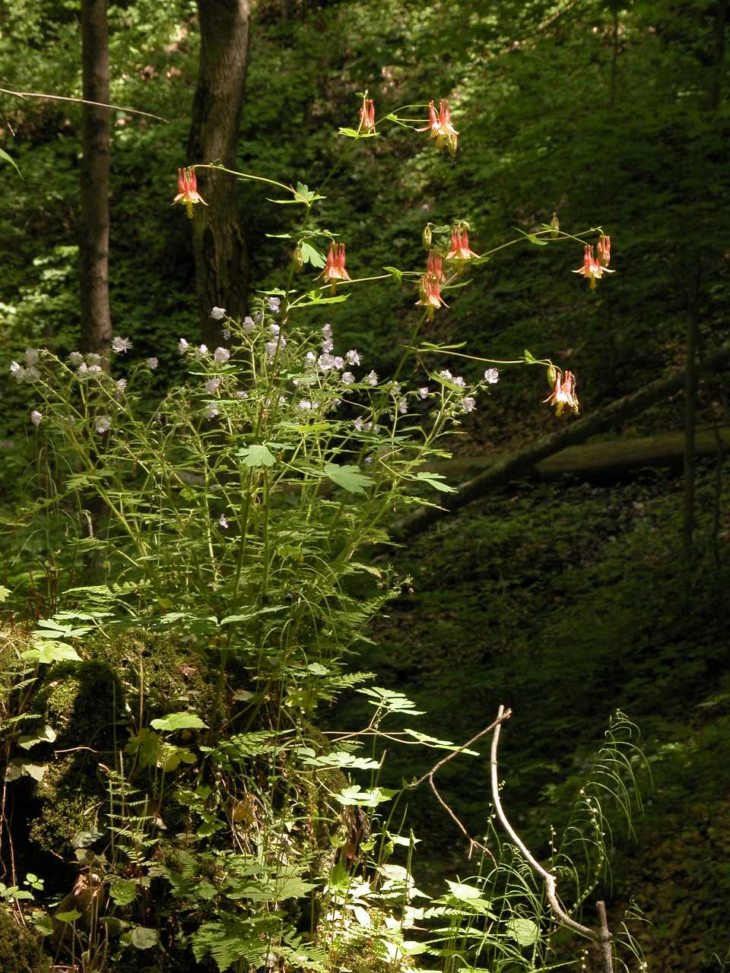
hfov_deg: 10.9
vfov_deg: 14.5
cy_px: 486
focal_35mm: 136
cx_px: 365
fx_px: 3824
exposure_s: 1/45.2
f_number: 7.7
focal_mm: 34.7
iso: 100
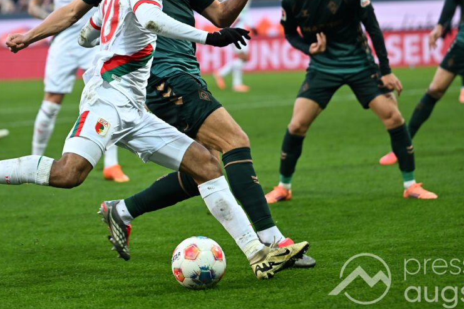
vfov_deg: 7.9
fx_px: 2230
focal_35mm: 173
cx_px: 210
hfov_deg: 11.9
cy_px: 94
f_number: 2.8
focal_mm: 120
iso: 1000
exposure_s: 1/800
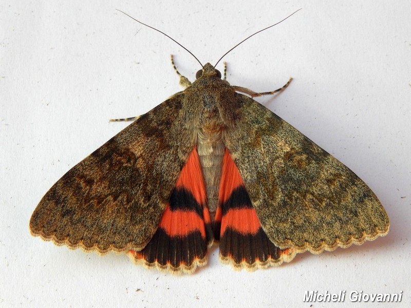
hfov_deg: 25.7
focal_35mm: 76
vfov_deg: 19.4
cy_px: 154
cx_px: 206
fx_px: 902
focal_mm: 13.5
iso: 250
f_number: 4.2
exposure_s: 1/250
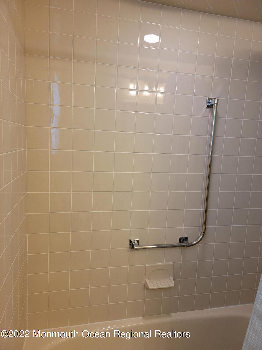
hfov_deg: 56.8
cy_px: 175
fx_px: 242
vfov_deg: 71.6
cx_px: 131
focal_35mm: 24
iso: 160
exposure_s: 1/40
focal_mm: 6.7
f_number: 1.8
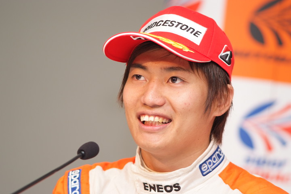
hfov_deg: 7.6
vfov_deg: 5.1
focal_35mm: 270
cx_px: 146
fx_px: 2182
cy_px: 97
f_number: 2.8
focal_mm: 180
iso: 400
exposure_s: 1/125
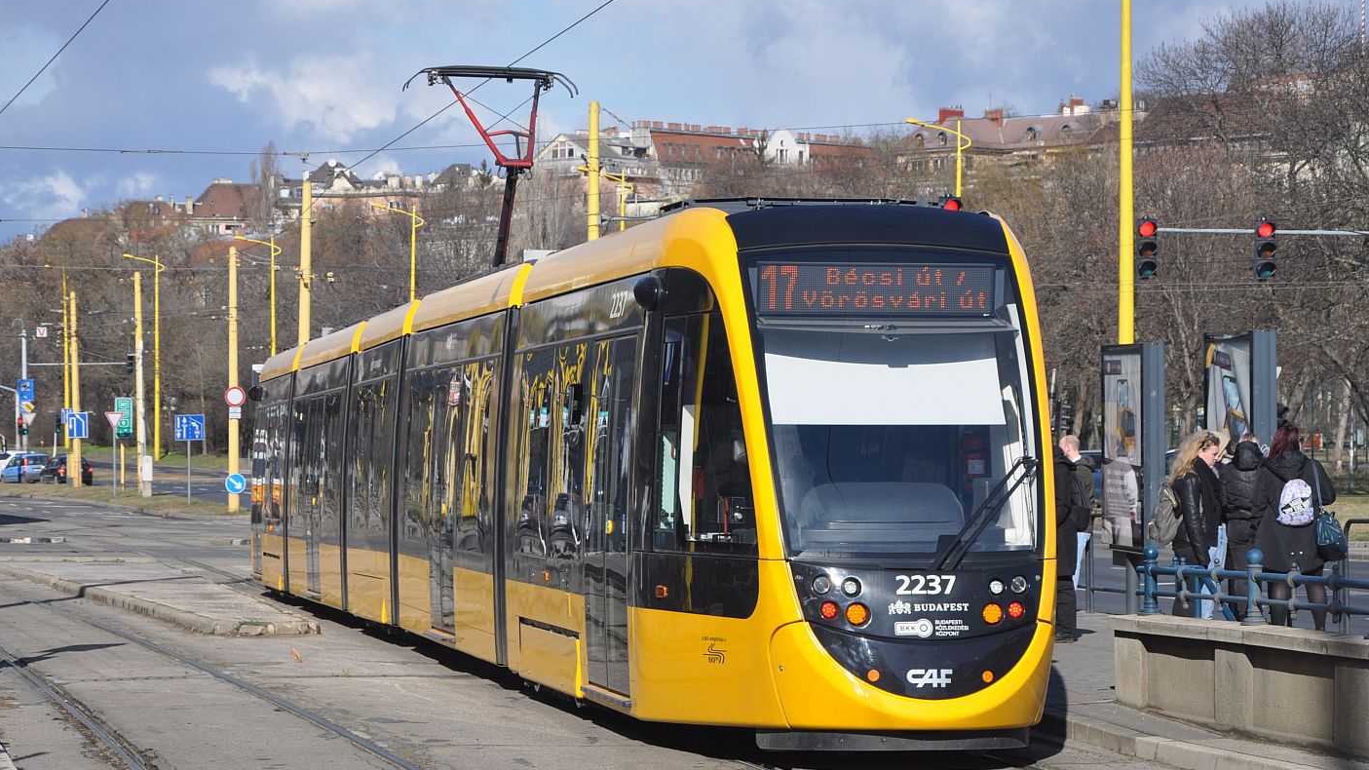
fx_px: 3557
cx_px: 687
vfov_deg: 12.4
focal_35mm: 98
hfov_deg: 21.8
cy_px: 386
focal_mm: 62
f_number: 6.3
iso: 400
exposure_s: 1/1600
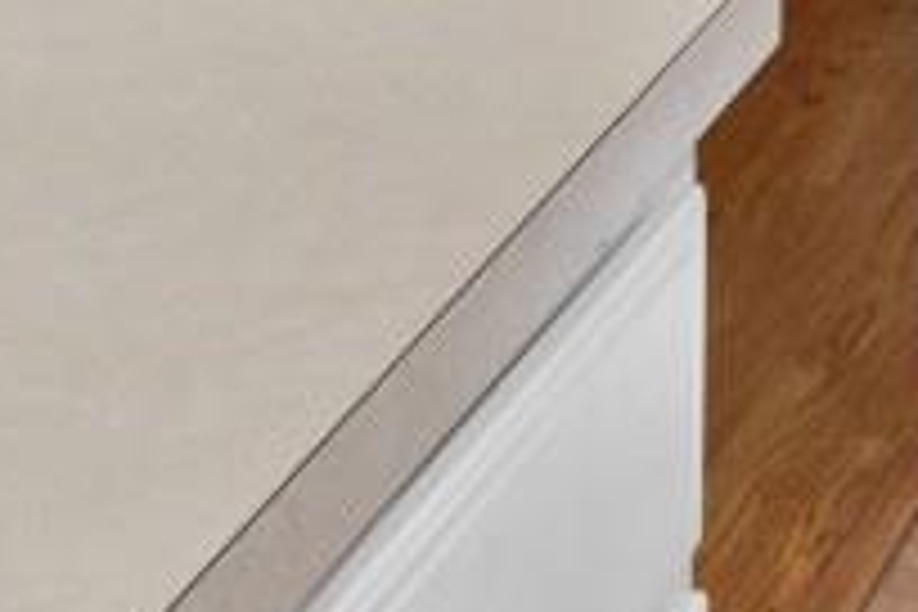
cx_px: 1935
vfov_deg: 8.6
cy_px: -1462
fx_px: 3034
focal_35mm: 119
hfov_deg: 14.0
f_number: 4.5
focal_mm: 10
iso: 100
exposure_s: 1/30
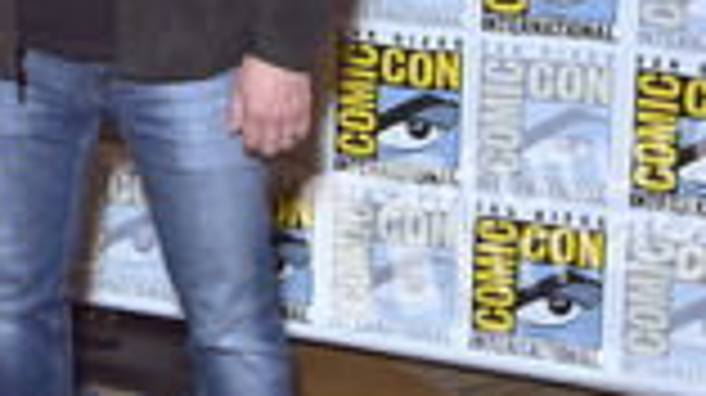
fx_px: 1702
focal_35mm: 91
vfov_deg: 13.1
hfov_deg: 23.0
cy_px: -4
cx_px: 124
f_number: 6.3
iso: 1000
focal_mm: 34
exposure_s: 1/250
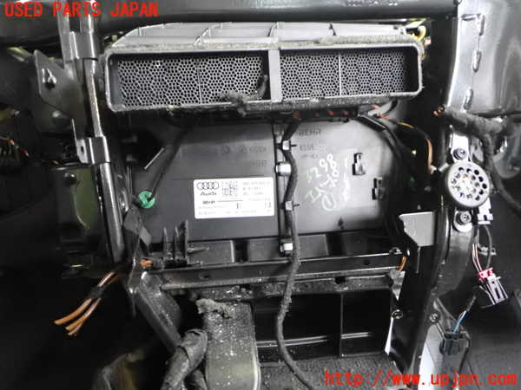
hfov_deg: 60.0
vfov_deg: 46.8
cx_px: 260
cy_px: 195
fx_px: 452
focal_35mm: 30
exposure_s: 1/60
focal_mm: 5.4
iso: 2000
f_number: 2.3
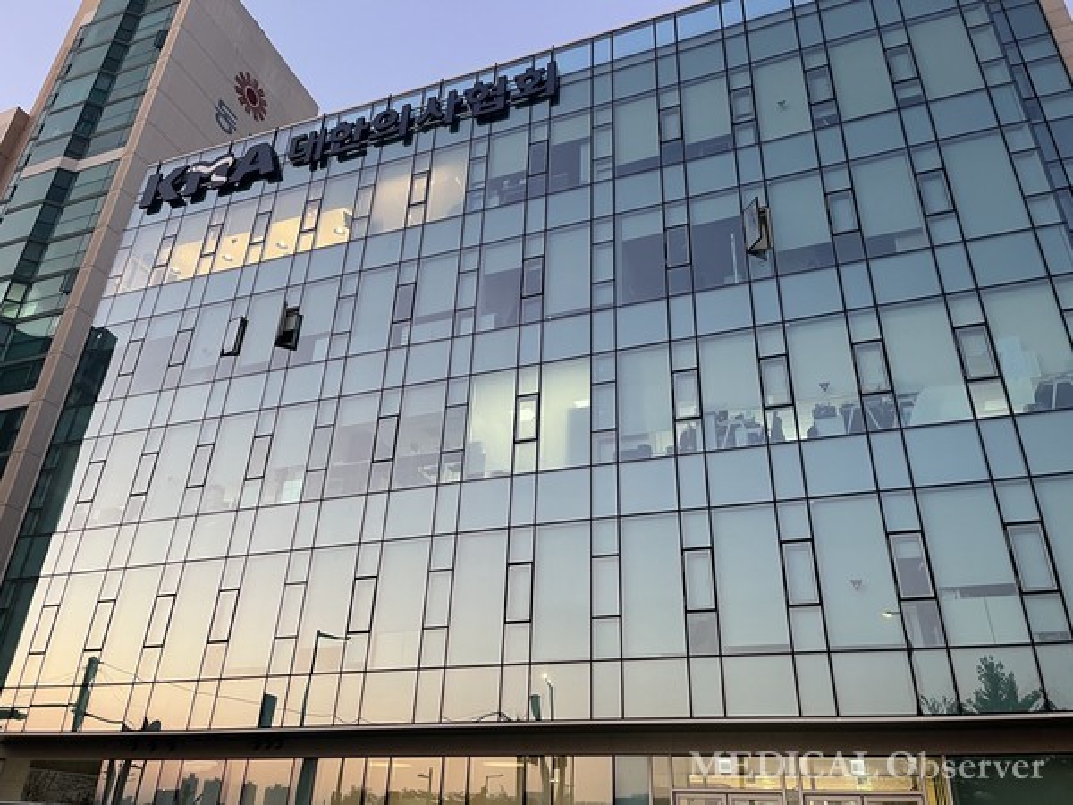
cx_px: 536
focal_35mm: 26
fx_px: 806
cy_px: 402
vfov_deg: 53.1
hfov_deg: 67.3
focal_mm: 5.1
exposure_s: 1/60
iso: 160
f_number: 1.6
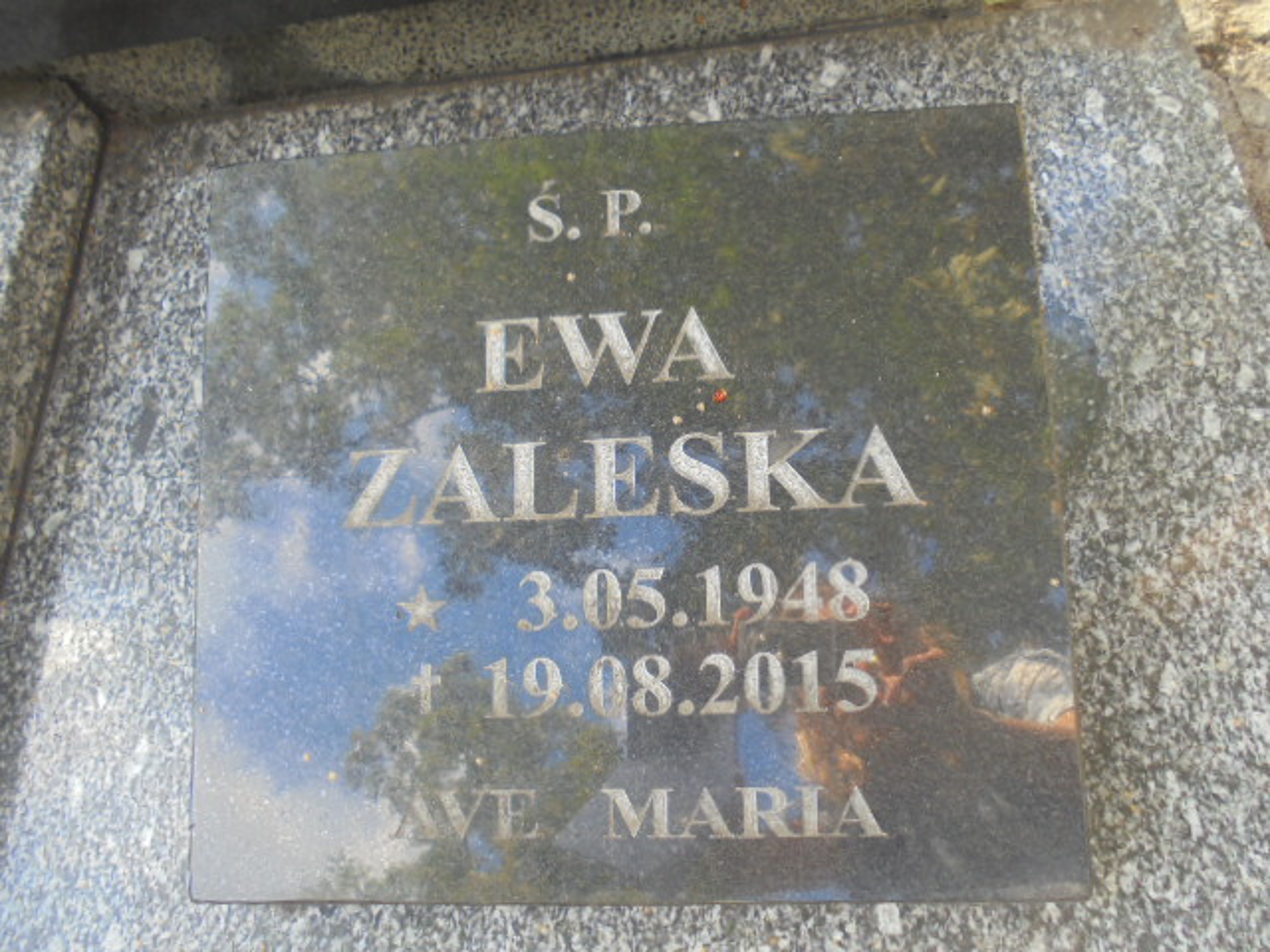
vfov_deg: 48.2
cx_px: 635
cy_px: 476
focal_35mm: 29
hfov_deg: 61.7
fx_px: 1064
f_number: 3.7
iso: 100
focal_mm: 5.3
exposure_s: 1/30
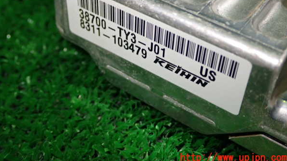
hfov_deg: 37.9
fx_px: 419
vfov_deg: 21.8
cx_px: 144
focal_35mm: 55
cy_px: 55
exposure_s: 1/50
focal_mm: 9.01
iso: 250
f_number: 3.2
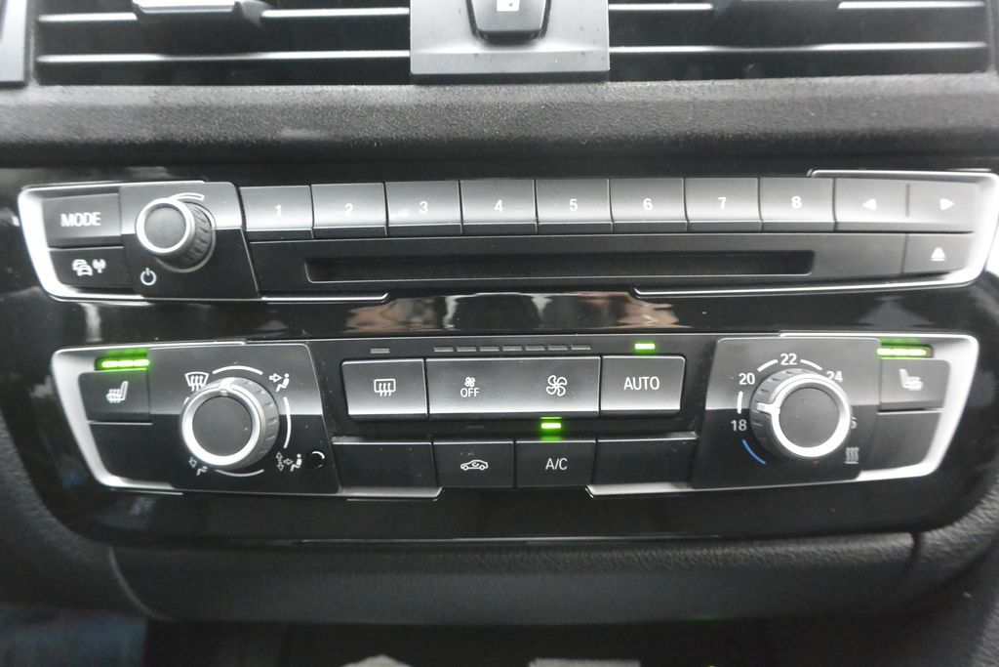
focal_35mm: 27
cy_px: 334
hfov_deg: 67.4
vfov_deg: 47.9
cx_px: 500
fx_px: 749
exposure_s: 1/25
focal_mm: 10
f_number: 3.5
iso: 3200
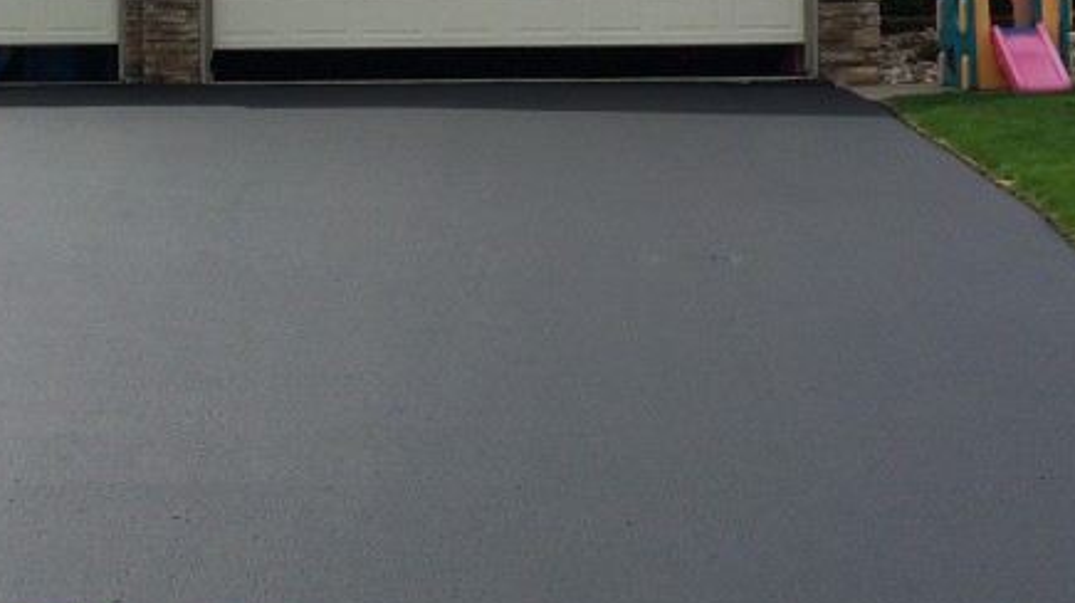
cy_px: 124
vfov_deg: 15.6
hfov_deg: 27.1
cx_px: 245
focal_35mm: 77
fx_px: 2193
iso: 40
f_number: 2.2
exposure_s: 1/2283
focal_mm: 4.12
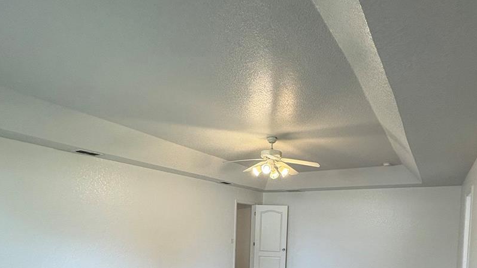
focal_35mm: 23
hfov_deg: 78.6
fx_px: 291
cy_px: 234
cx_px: 255
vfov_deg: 45.5
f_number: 2.2
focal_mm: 2.22
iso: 200
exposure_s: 1/120
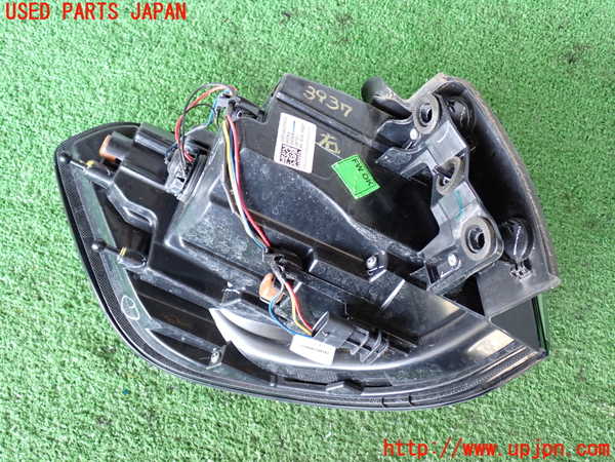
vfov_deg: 39.7
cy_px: 231
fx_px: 640
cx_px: 308
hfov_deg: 51.4
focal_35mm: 36
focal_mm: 6.37
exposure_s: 1/40
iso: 250
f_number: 2.5
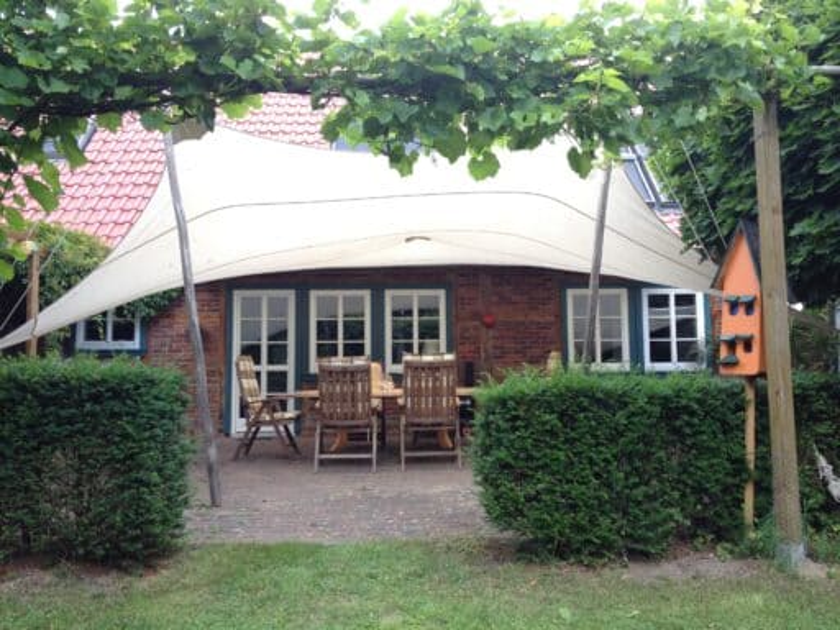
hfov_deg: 52.6
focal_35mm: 35
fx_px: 849
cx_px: 420
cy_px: 315
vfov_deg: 40.7
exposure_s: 1/185
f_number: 2.4
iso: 80
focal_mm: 4.28
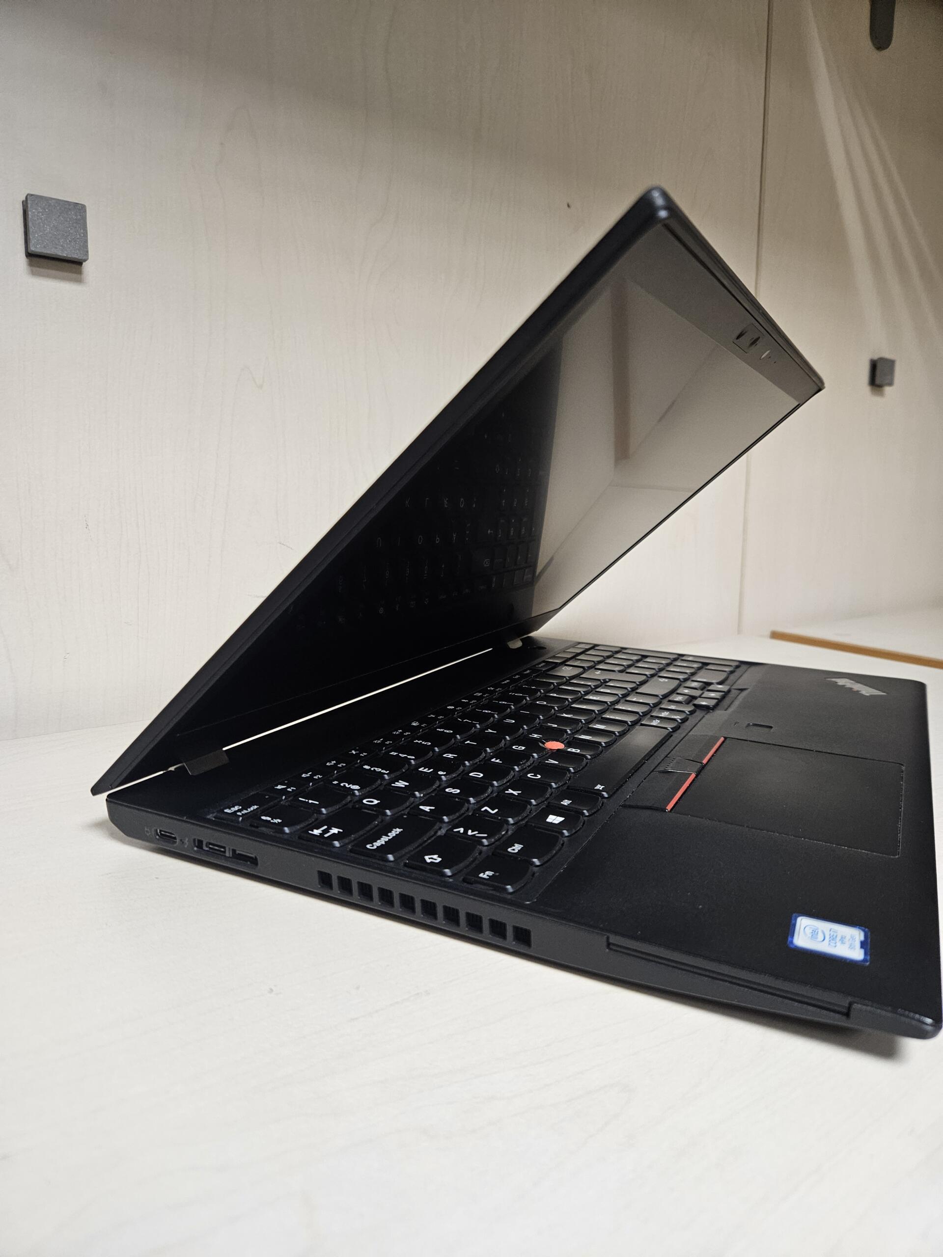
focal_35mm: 23
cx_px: 472
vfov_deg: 73.9
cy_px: 628
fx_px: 835
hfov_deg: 58.9
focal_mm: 5.4
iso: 250
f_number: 1.8
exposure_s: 1/100
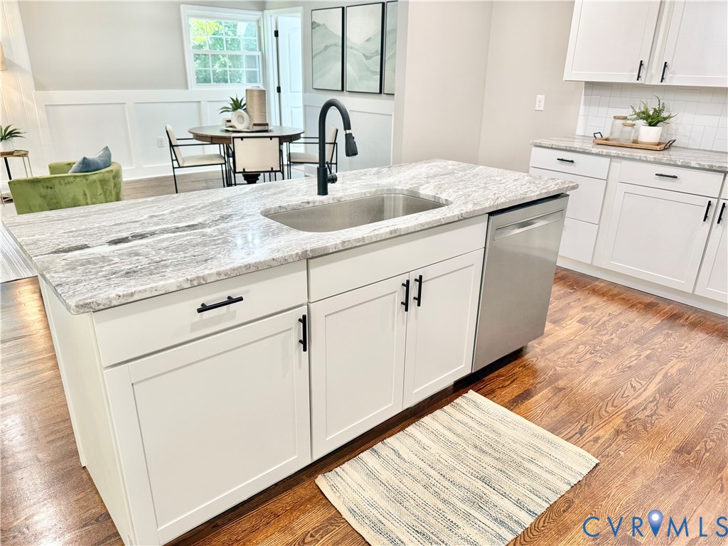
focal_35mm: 24
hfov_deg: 71.6
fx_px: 505
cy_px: 273
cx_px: 364
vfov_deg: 56.8
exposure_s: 1/120
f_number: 1.78
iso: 160
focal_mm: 6.76
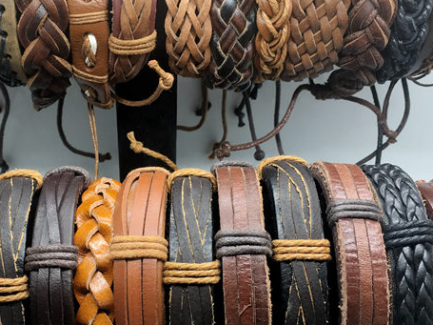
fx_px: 638
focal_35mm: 51
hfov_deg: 37.2
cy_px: 160
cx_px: 157
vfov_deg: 28.5
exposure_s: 1/100
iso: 25
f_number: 2.2
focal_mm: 4.15
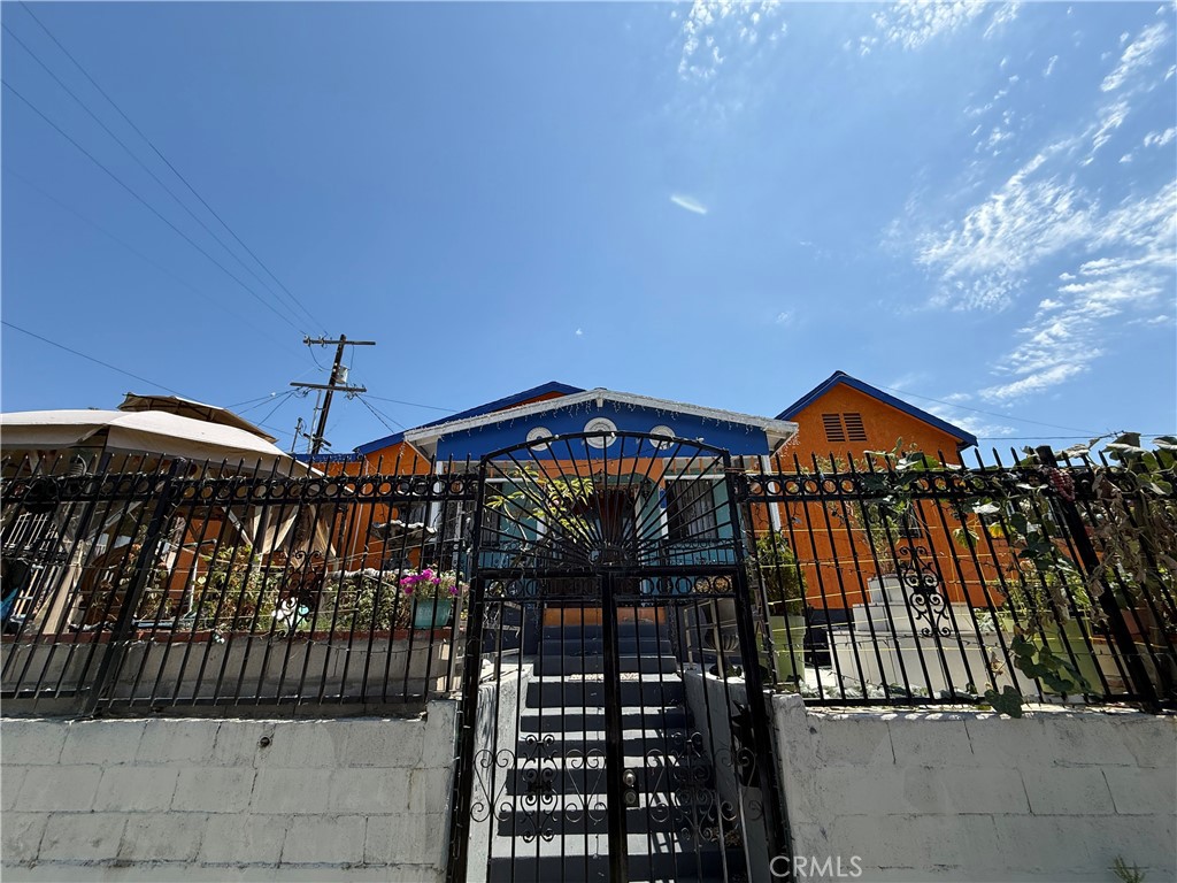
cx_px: 588
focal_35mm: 14
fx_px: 476
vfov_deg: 85.7
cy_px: 442
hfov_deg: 102.1
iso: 50
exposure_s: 1/1901
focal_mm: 2.22
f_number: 2.2
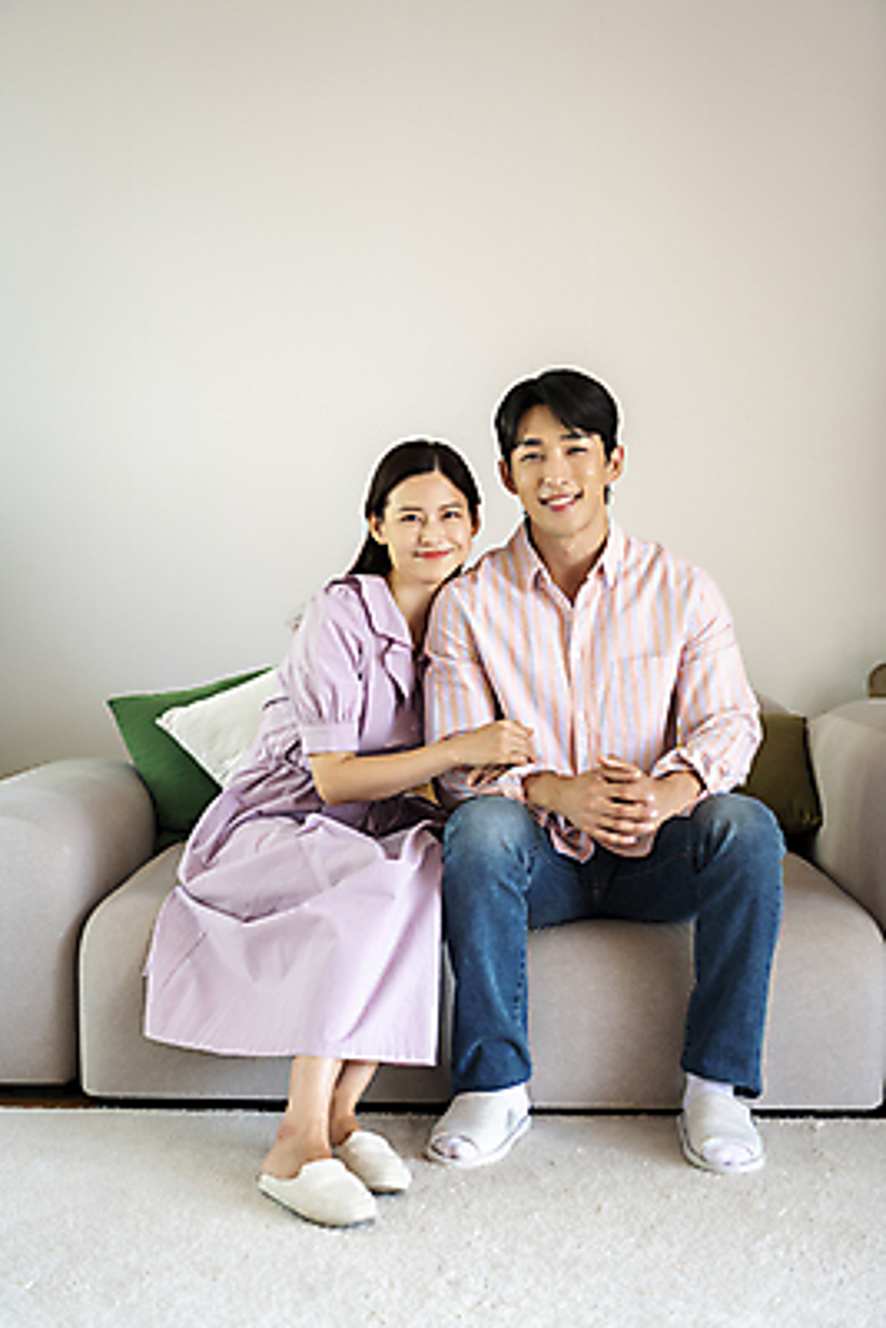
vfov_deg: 39.6
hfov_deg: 27.0
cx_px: 443
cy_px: 664
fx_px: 1844
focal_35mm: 50
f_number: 3.2
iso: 200
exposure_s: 1/160
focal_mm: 50
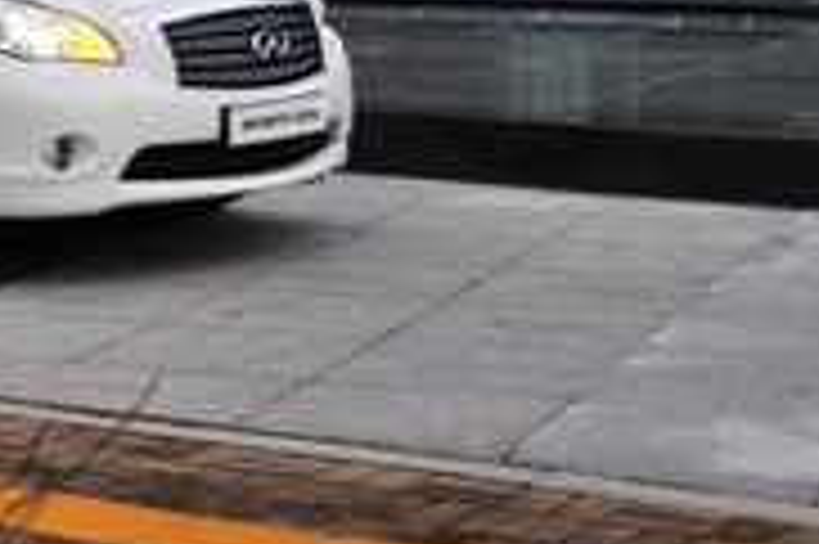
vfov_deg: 10.5
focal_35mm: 127
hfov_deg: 15.5
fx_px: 2887
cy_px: -216
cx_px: -176
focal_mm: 42
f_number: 4
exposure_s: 1/125
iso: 200
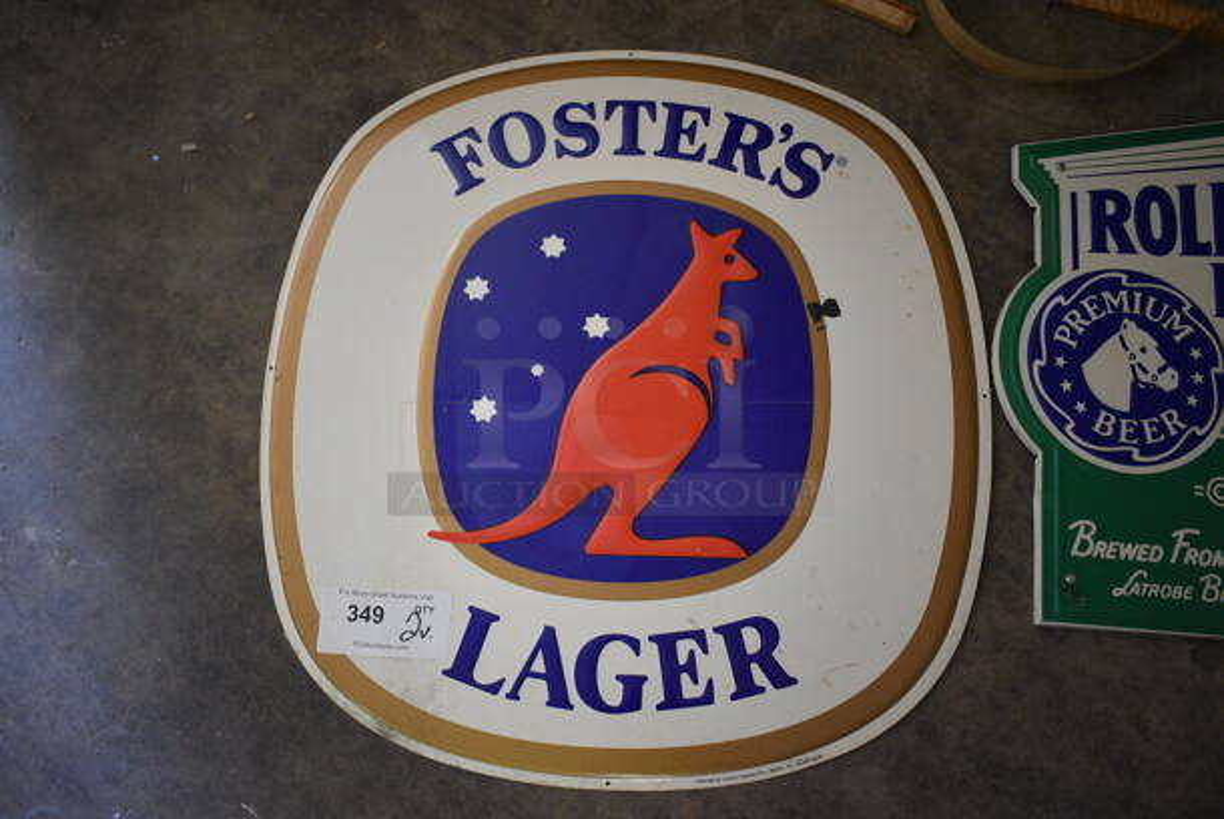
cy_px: 410
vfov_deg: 43.7
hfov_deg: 61.9
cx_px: 612
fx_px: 1021
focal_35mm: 30
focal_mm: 20
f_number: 3.8
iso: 2500
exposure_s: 1/125
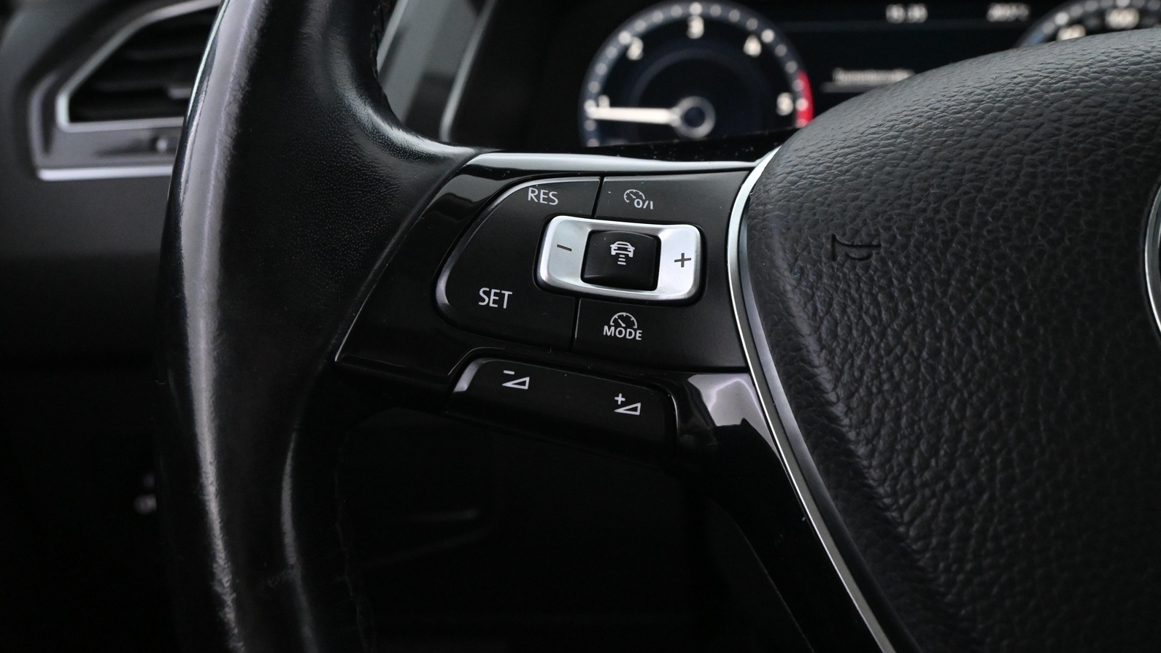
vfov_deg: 36.6
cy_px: 278
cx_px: 575
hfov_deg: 61.0
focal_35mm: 32
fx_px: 985
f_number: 6.3
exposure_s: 1/30
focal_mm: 20
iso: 5600
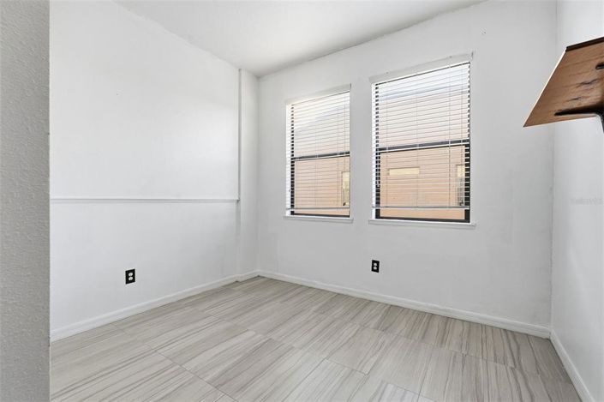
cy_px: 201
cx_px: 302
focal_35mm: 16
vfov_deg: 73.7
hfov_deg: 96.8
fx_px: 268
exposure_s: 1/60
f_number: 9
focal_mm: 16
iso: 400
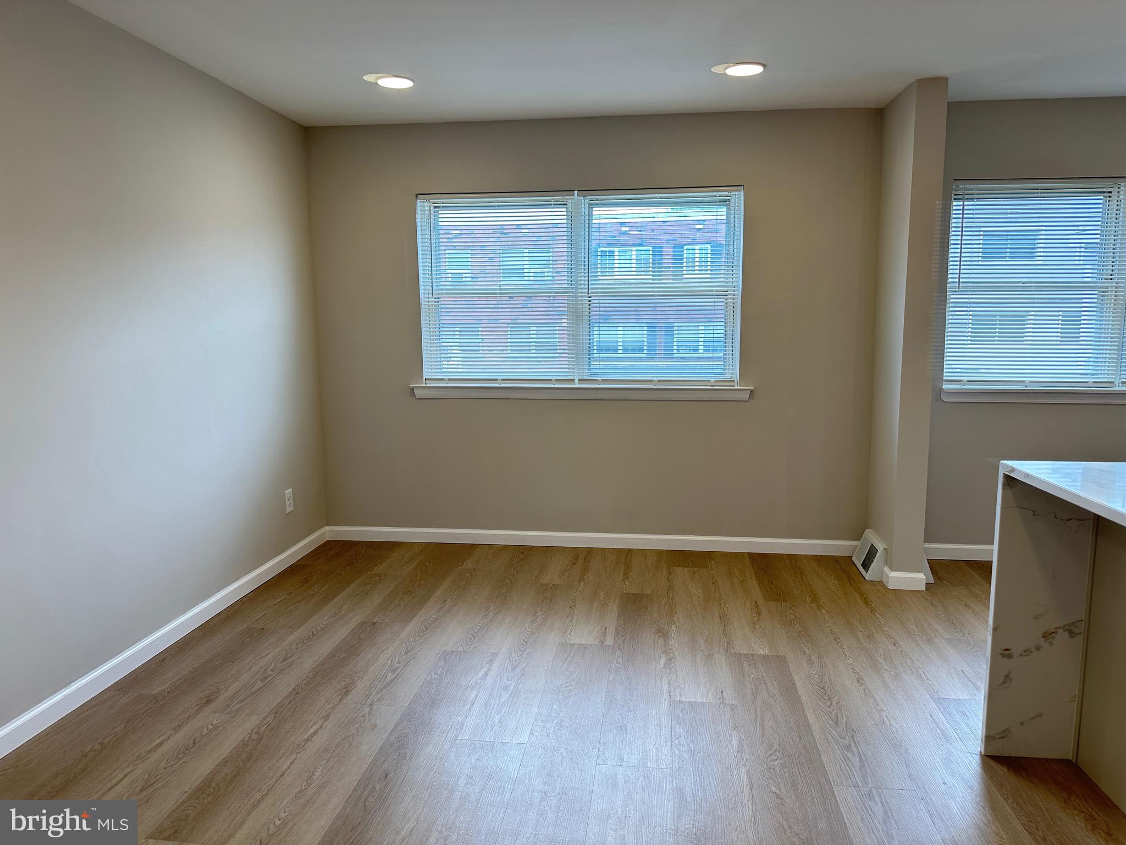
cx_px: 563
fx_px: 781
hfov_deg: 71.6
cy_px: 422
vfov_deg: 56.8
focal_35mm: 24
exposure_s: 1/163
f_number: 1.78
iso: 100
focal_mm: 6.86
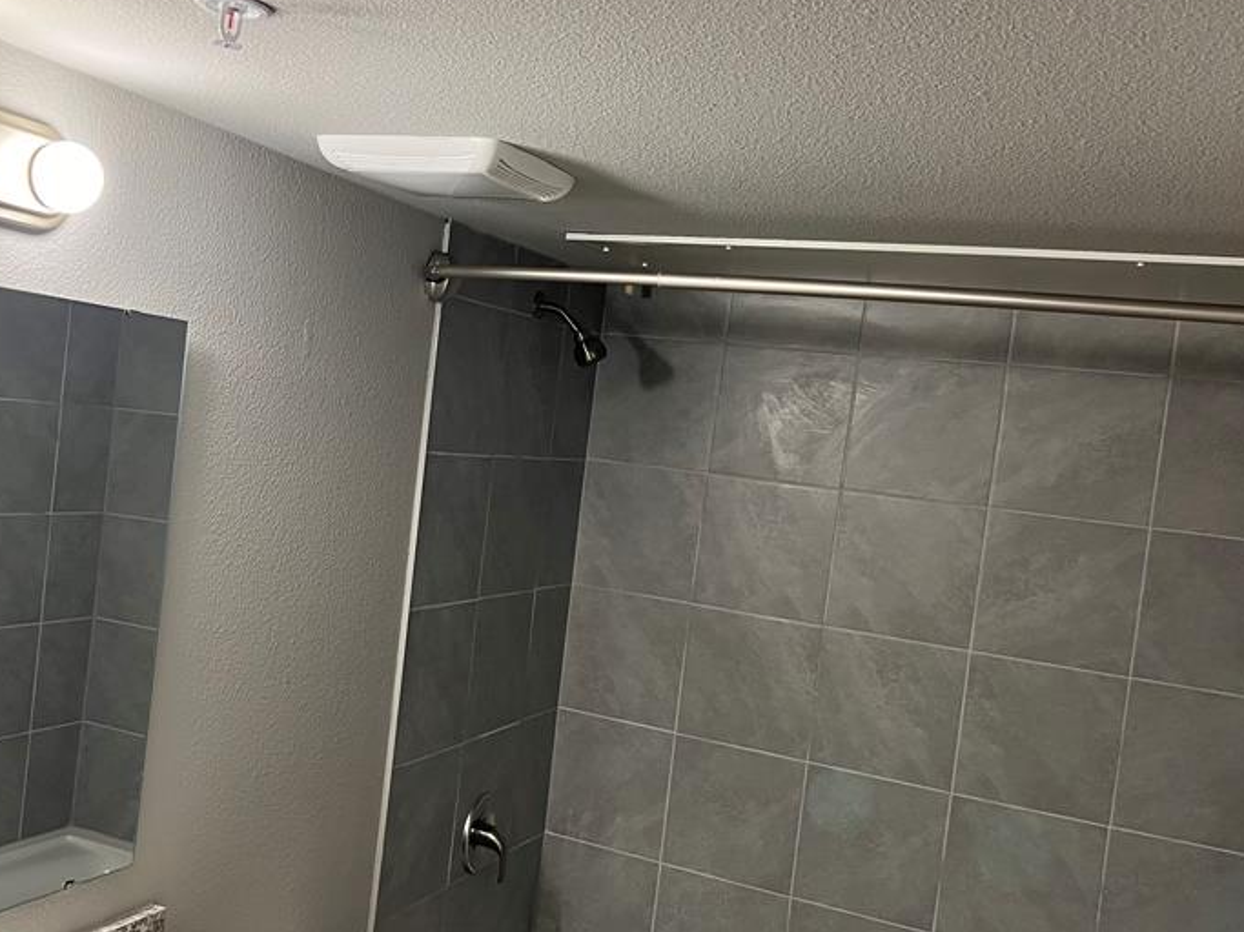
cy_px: 468
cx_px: 468
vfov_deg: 36.8
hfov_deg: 47.4
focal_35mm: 39
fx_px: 1401
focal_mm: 5.7
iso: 80
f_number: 1.5
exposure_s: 1/60
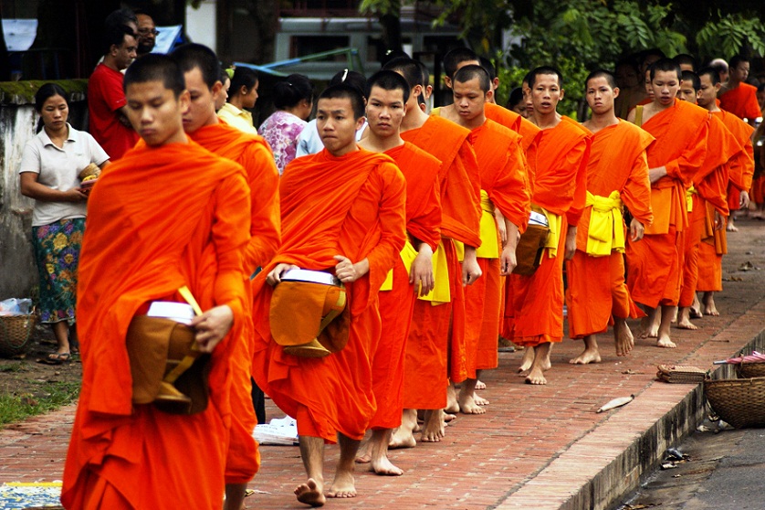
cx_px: 382
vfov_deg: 6.1
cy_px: 255
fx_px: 4779
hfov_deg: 9.2
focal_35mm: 225
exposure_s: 1/160
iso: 400
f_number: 4.5
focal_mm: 150
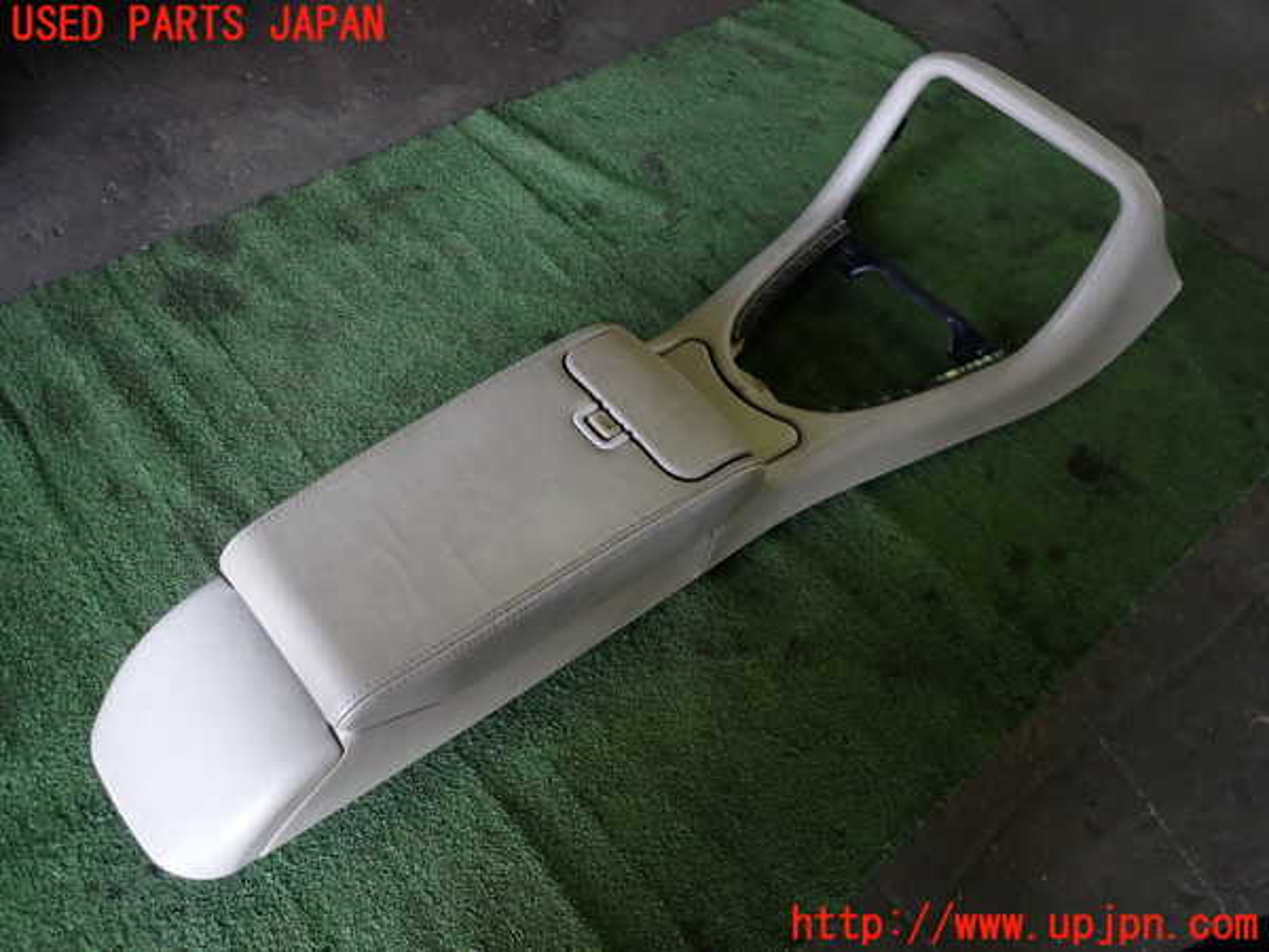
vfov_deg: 54.9
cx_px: 634
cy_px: 476
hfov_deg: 69.4
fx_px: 916
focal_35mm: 25
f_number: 2
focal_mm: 4.5
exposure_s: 1/60
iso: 200
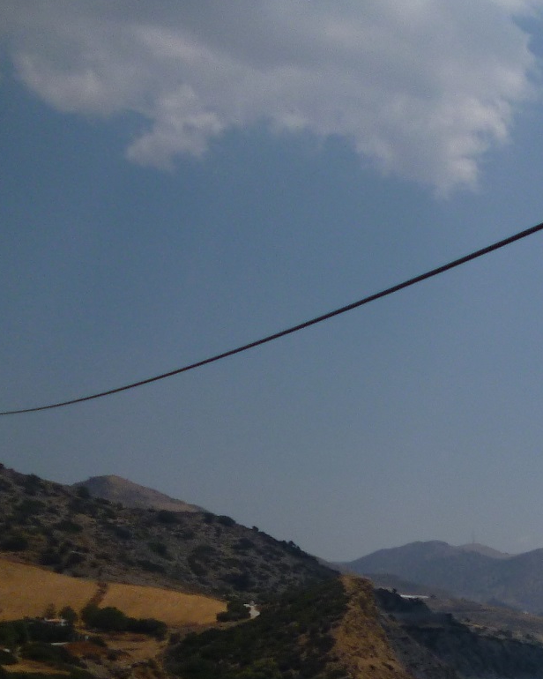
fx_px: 1426
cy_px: 653
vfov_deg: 25.6
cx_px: 861
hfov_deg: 18.5
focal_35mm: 71
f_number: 9
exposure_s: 1/400
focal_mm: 5
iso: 100
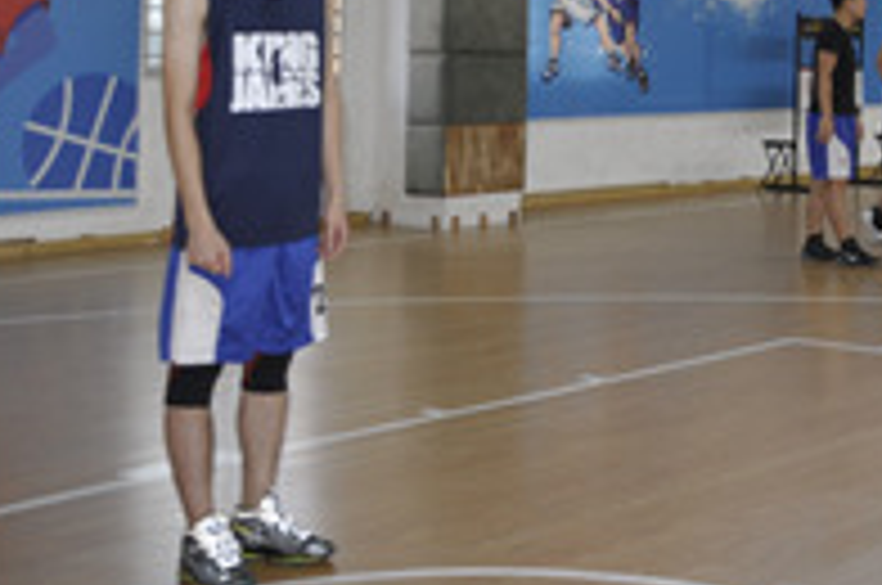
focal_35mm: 69
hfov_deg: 25.8
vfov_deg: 18.9
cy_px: -45
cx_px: 1098
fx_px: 1688
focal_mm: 18
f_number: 5.6
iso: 200
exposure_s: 1/200
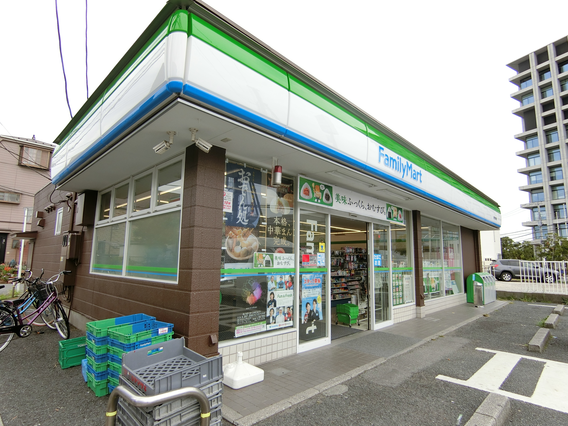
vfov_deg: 68.7
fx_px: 312
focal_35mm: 19
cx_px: 284
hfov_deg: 84.7
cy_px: 213
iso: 80
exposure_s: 1/400
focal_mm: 4.06
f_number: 2.7
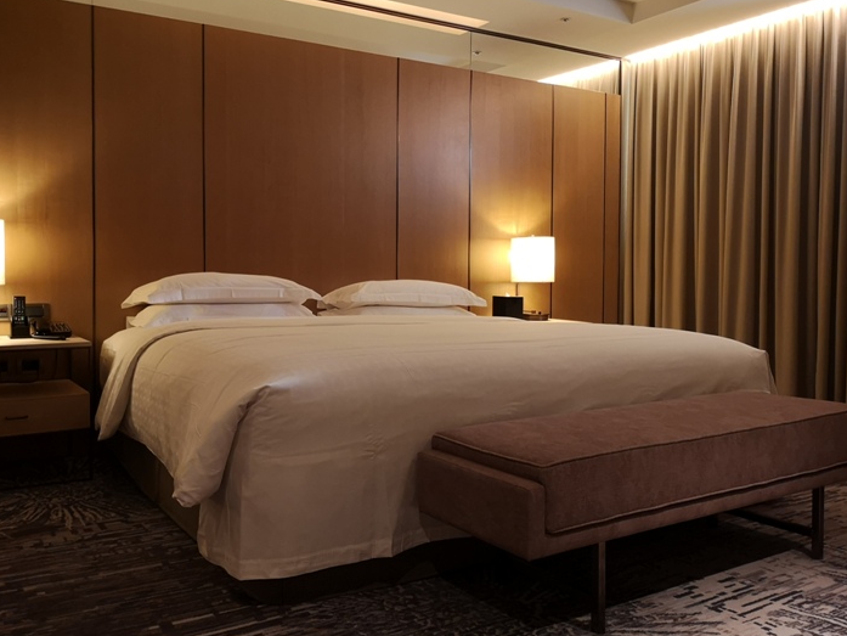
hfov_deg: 58.2
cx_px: 377
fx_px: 759
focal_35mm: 31
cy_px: 292
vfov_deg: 45.4
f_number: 1.8
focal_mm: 3.95
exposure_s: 1/50
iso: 400
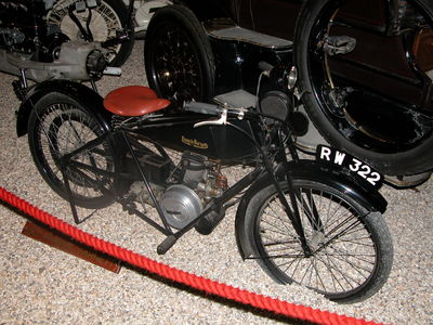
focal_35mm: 39
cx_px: 216
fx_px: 488
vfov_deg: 36.8
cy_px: 162
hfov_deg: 47.9
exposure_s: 1/60
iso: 100
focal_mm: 10
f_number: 2.9
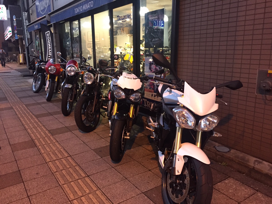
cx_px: 136
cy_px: 102
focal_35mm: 29
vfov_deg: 48.2
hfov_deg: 61.7
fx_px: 228
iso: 200
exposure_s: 1/30
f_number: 2.2
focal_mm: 4.15
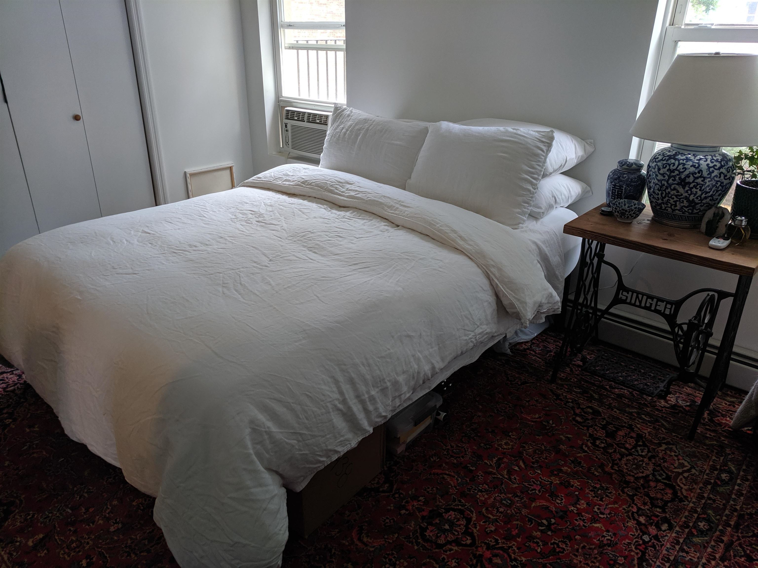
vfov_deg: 53.1
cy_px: 284
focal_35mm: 26
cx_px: 379
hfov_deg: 67.3
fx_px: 569
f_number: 2
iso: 151
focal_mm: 4.67
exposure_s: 1/60
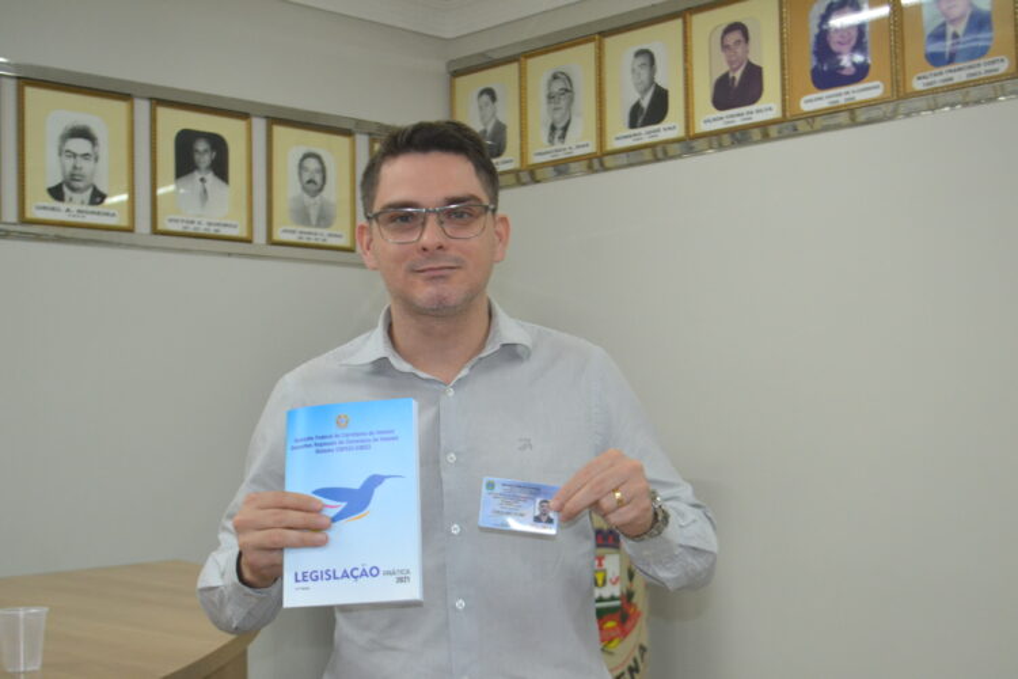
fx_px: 1357
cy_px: 340
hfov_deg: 41.1
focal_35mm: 48
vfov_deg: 28.1
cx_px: 509
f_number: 4.8
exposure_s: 1/60
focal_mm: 32
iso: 1800
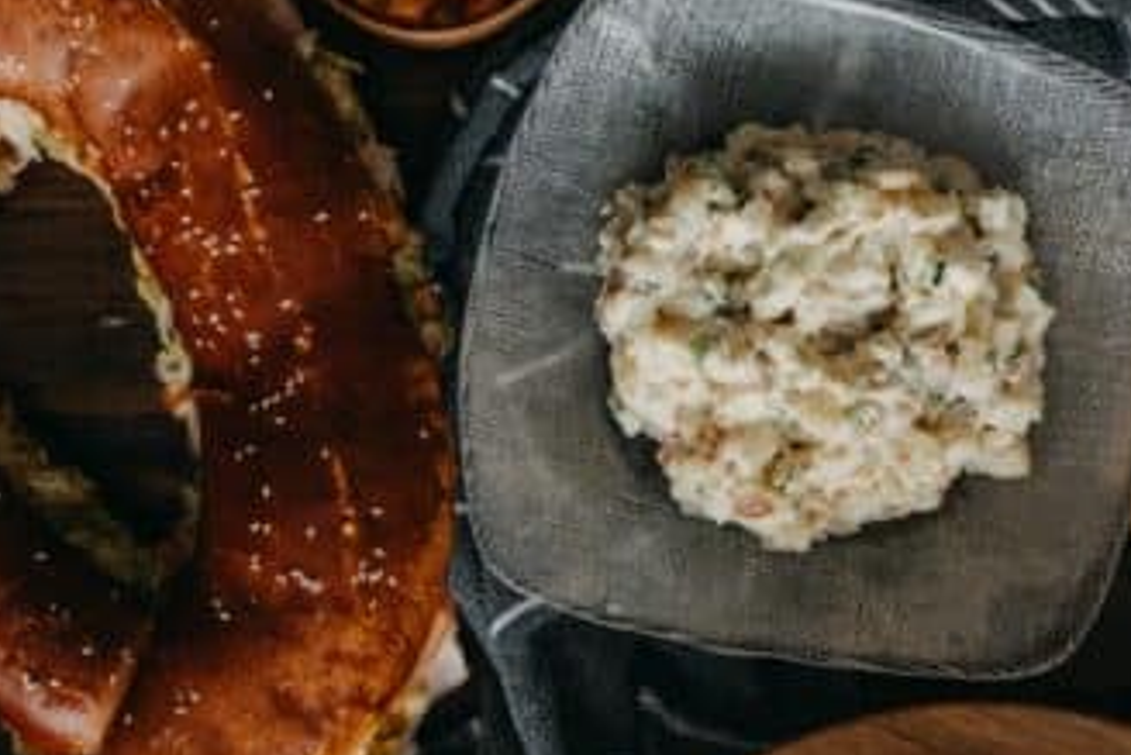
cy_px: 577
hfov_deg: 24.7
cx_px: 634
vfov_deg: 16.6
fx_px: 2577
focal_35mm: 82
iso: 400
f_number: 4
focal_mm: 35
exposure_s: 1/200
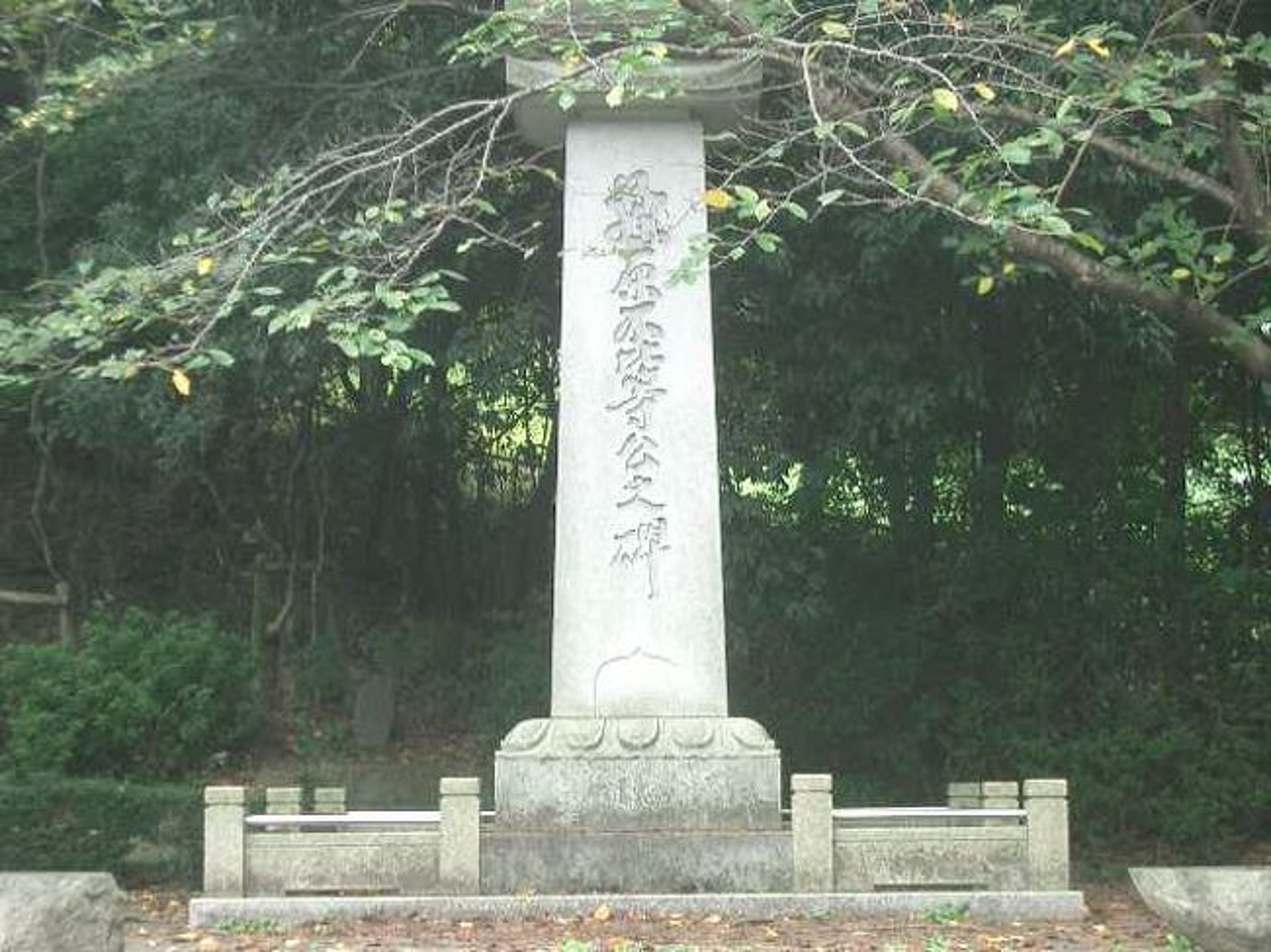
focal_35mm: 74
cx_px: 636
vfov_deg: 19.9
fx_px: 2716
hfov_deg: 26.3
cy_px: 476
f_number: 3.9
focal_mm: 12.2
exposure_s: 1/25
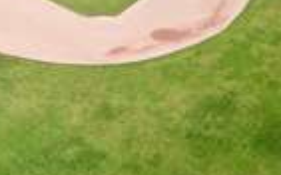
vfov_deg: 16.7
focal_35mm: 78
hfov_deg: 26.5
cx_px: 122
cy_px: 56
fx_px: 597
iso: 100
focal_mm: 4.73
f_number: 2.2
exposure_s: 1/778
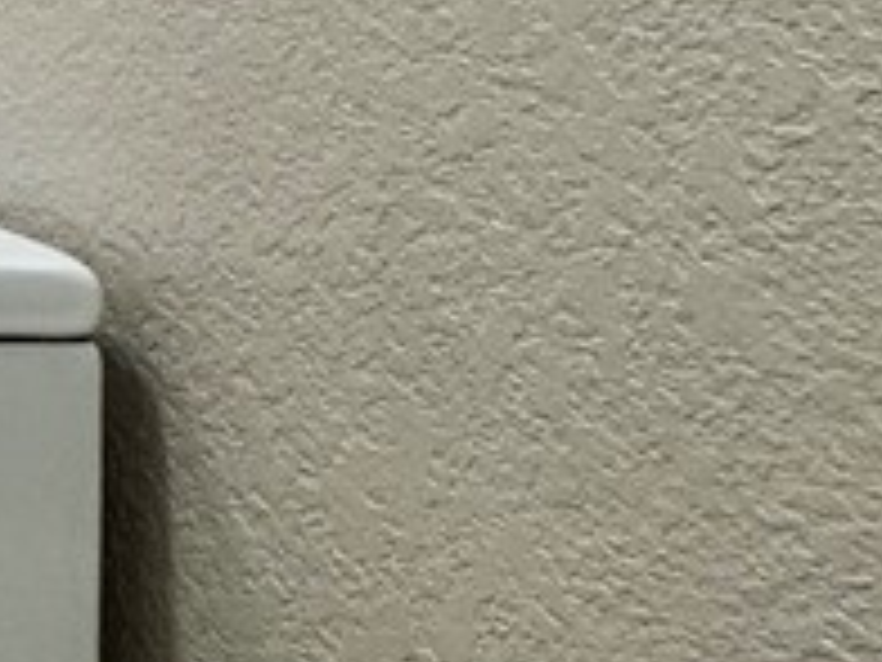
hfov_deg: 14.4
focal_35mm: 73
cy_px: -209
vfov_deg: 18.7
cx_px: -1328
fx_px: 1860
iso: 160
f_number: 2.2
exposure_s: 1/60
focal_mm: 2.22
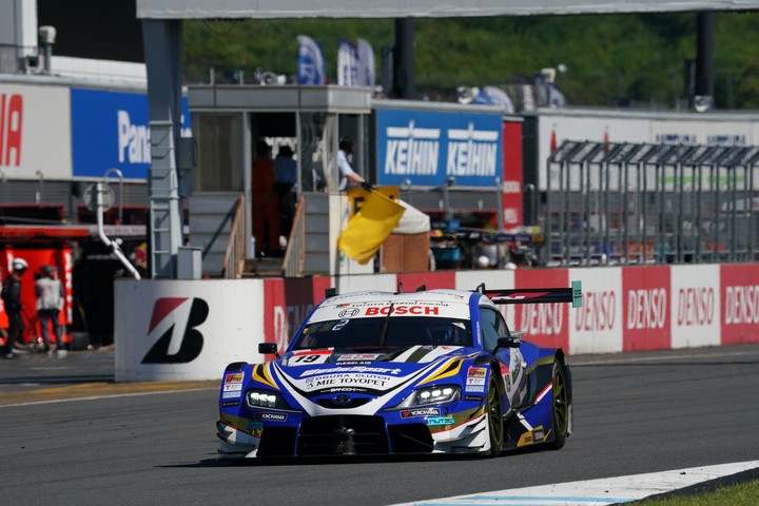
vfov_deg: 2.7
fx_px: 10667
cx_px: 380
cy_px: 253
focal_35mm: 506
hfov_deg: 4.1
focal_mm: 506
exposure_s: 1/640
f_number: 11
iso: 200
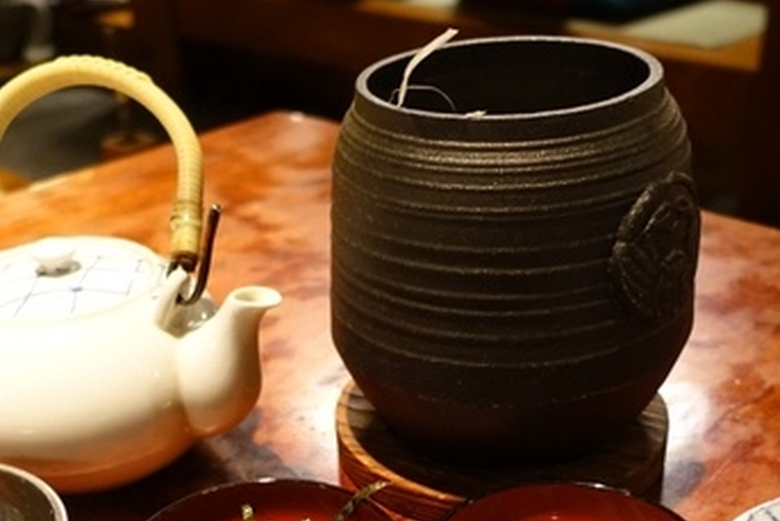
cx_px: 384
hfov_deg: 40.3
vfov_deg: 26.6
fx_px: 1062
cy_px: 474
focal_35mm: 49
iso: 800
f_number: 1.8
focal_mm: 8.8
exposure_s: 1/20
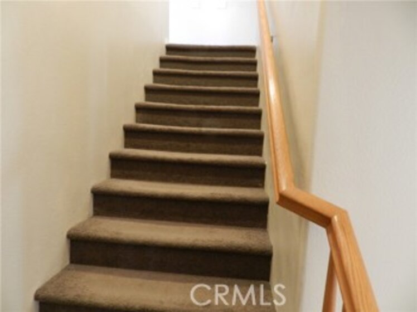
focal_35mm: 23
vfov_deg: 58.8
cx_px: 208
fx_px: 277
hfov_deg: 74.0
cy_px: 156
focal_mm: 4
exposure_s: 1/2
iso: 400
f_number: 3.4
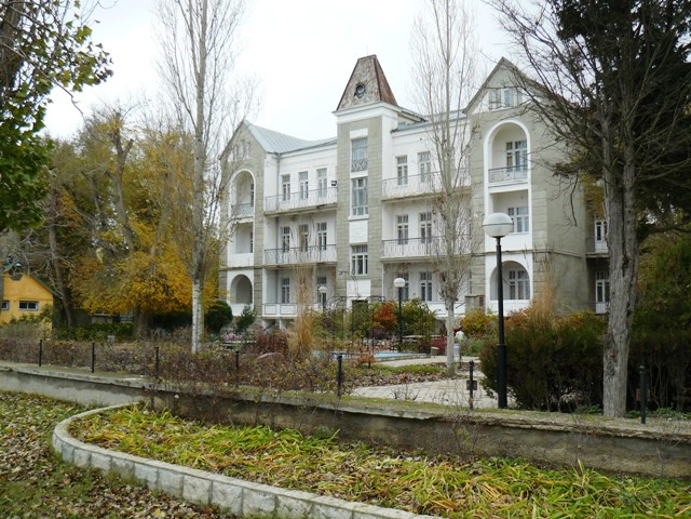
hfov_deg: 51.4
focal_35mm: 36
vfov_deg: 39.7
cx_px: 346
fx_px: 719
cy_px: 260
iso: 100
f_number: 2.8
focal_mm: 6
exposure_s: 1/125
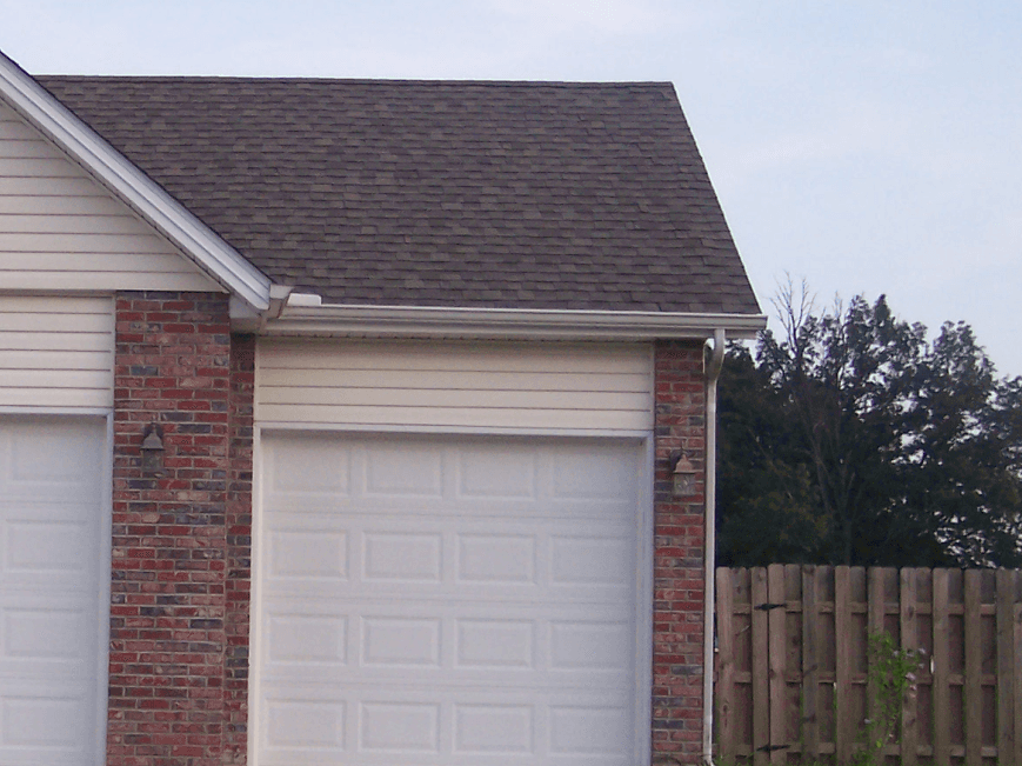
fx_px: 2479
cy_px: 505
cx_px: 133
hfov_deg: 22.8
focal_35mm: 84
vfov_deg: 17.5
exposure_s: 1/180
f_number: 2.8
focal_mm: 8
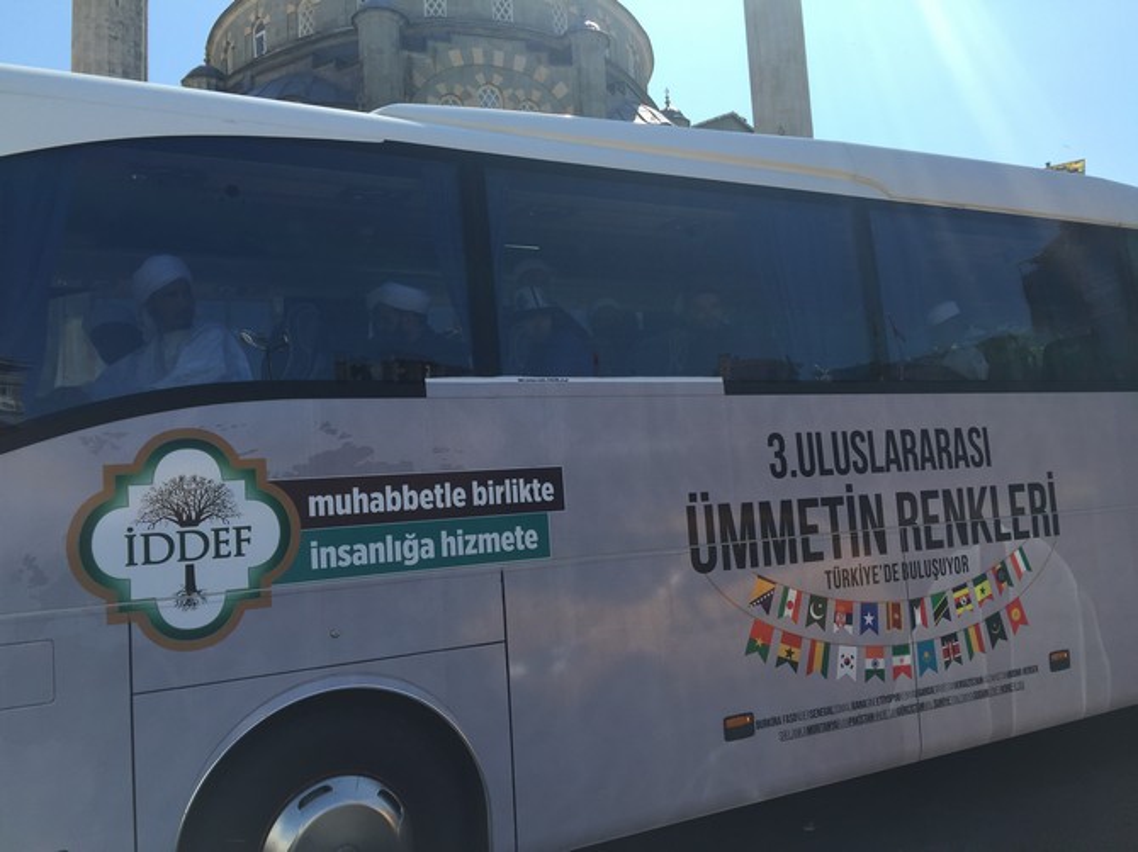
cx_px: 569
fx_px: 953
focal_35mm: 29
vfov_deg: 48.2
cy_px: 426
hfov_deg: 61.7
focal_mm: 4.15
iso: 32
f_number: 2.2
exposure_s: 1/1464
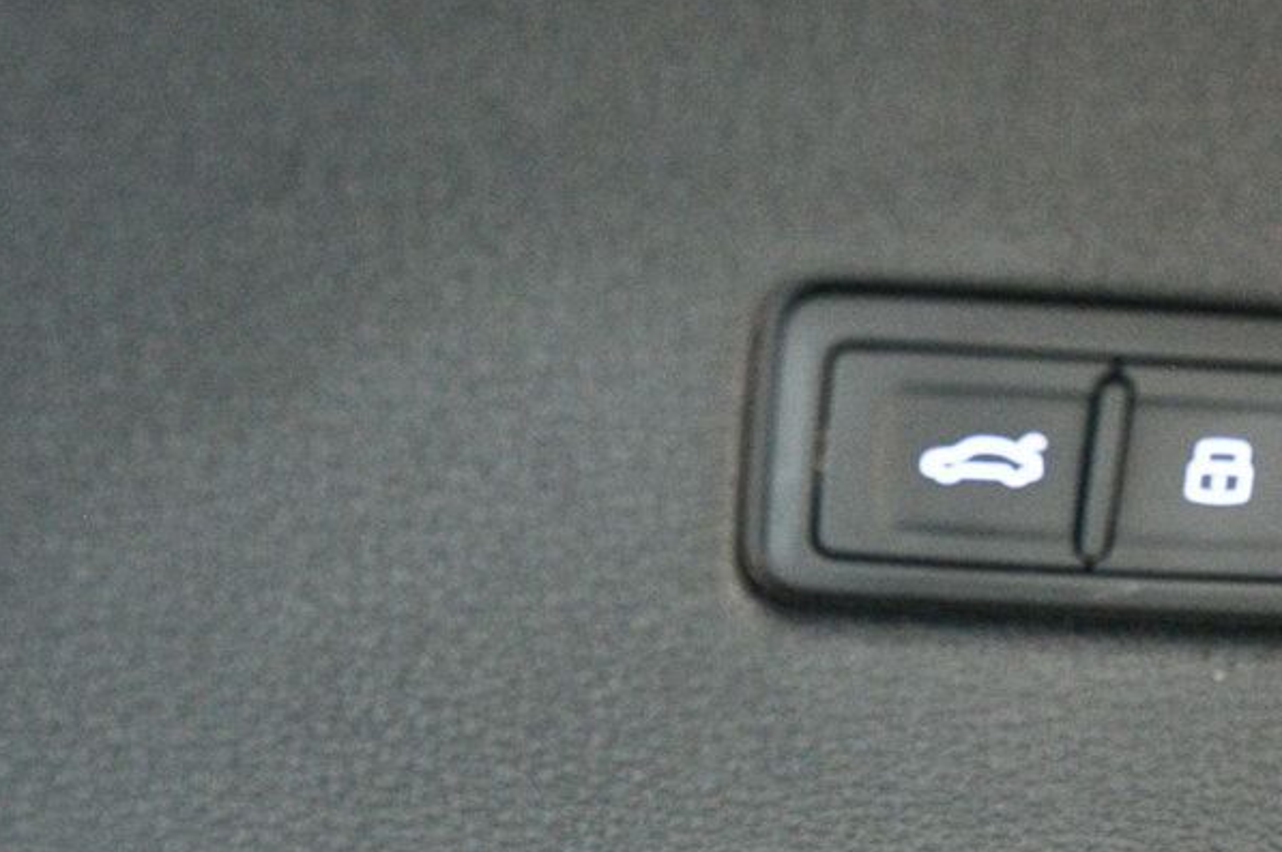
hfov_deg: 19.6
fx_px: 3665
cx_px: 1041
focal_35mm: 103
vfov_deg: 13.3
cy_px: 509
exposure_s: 1/60
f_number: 4.5
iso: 8000
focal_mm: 40
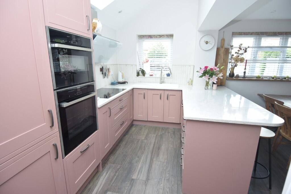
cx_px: 146
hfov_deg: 90.0
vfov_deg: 67.5
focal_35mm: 18
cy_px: 97
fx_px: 146
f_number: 4.5
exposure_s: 1/80
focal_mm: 12
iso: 400
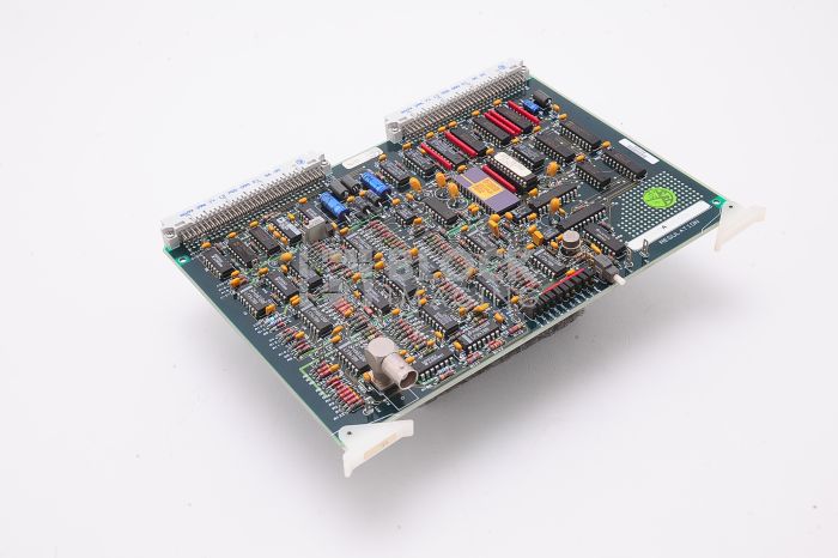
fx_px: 1163
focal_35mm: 50
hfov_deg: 39.6
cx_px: 419
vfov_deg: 27.0
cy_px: 279
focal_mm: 50
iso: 320
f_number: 14
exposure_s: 1/160
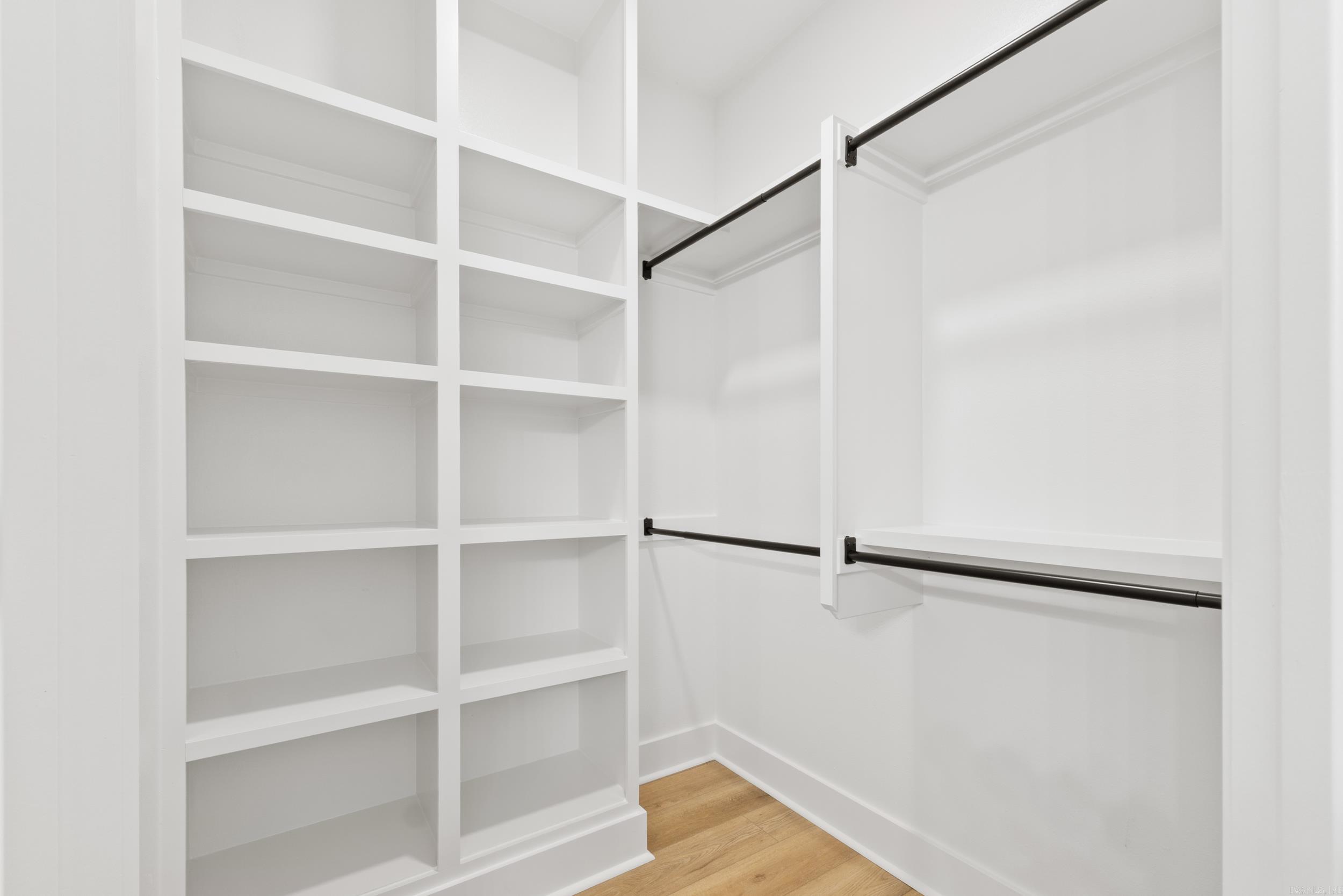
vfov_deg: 77.3
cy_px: 448
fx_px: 560
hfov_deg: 100.4
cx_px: 672
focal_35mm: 15
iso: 200
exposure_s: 1/2
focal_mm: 10
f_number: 9
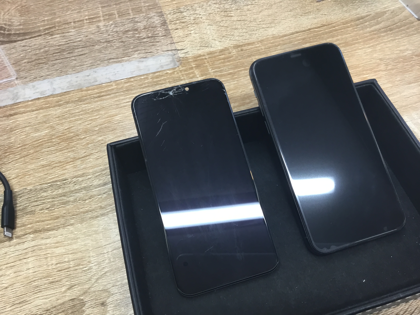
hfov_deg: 58.4
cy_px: 158
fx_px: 376
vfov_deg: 45.4
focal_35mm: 31
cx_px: 210
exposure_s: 1/30
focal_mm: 3.3
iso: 50
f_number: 2.4
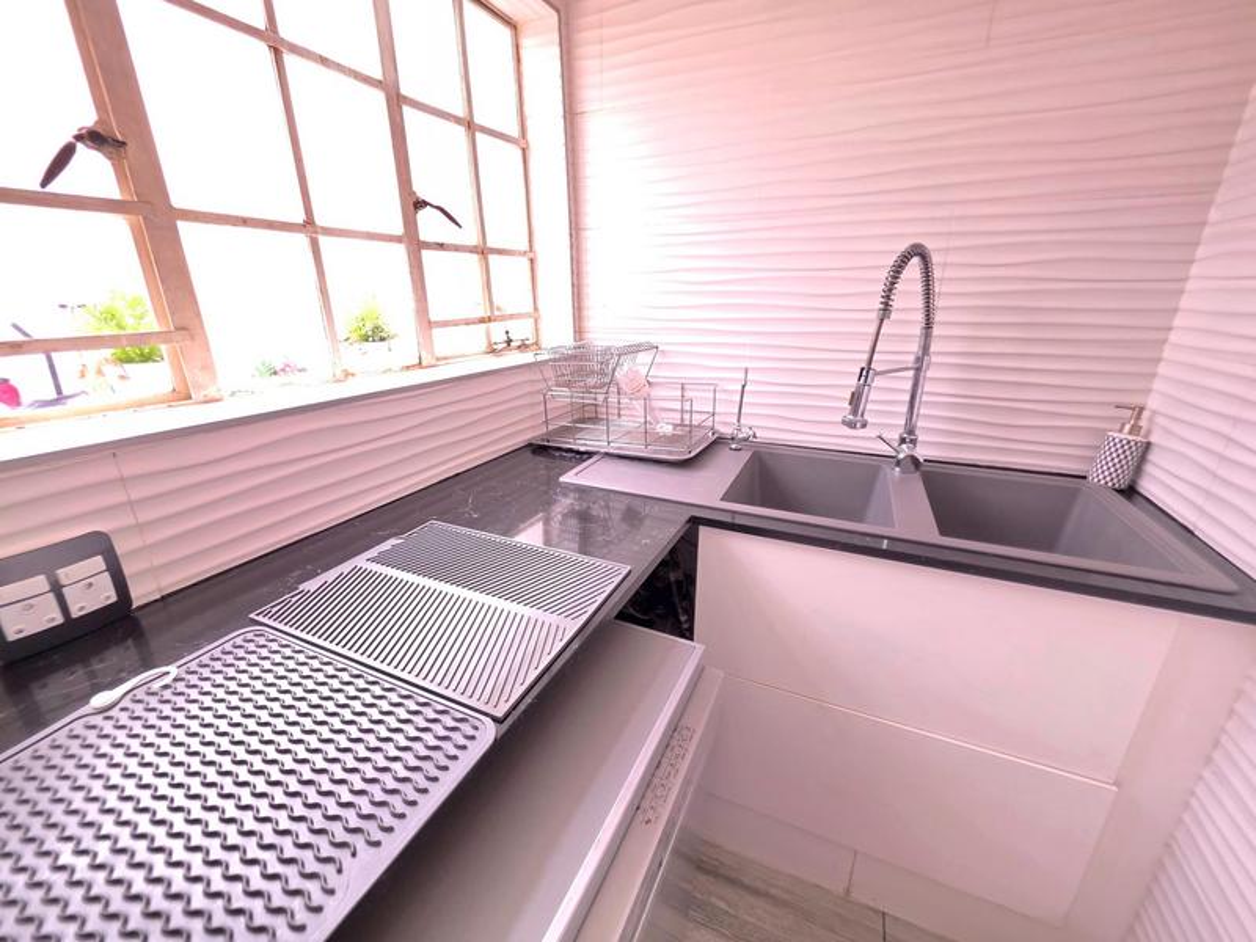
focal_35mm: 13
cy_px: 471
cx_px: 628
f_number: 1.9
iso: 200
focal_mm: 2.2
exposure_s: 1/101
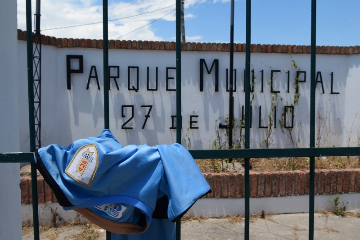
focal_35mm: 33
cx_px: 180
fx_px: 330
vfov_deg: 40.0
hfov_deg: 57.2
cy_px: 120
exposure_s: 1/400
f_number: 14
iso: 400
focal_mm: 22
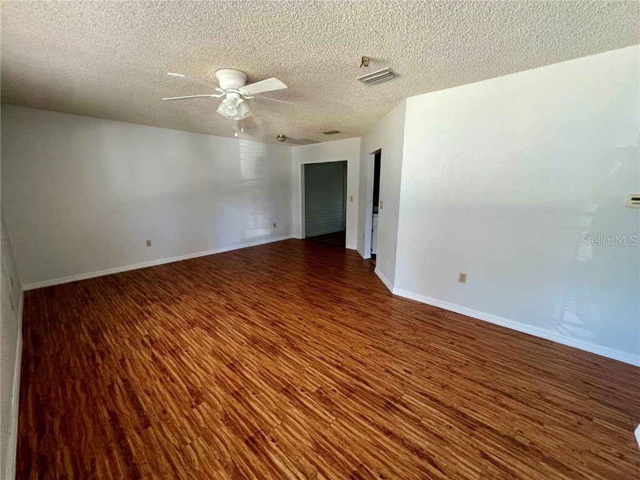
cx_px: 320
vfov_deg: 89.9
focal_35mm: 13
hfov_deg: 106.2
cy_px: 240
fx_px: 240
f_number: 1.8
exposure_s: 1/60
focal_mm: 1.57
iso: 320
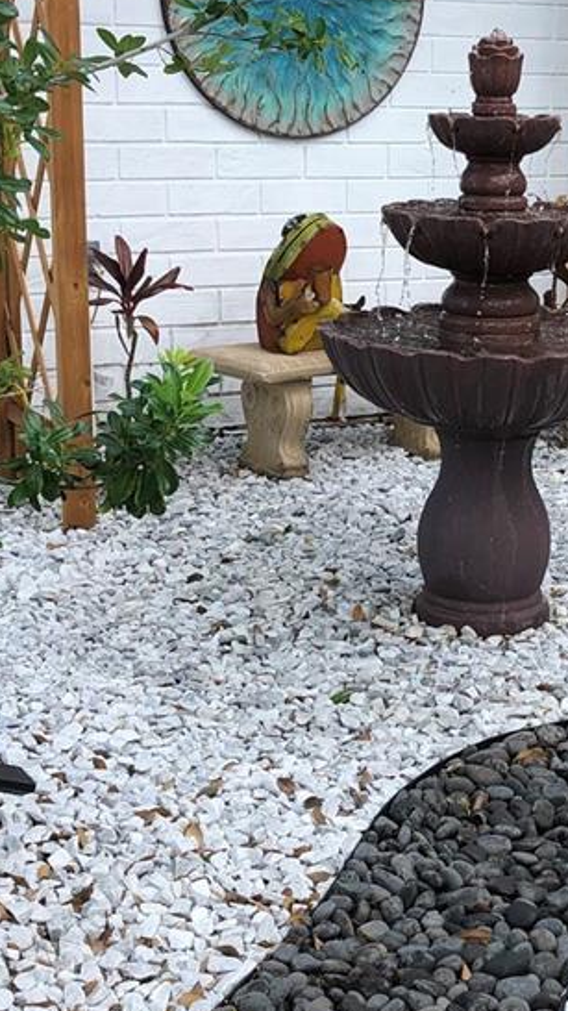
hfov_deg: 17.9
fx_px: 1794
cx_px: 435
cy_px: 550
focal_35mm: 67
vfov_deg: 31.4
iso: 20
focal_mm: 4
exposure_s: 1/592
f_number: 1.8
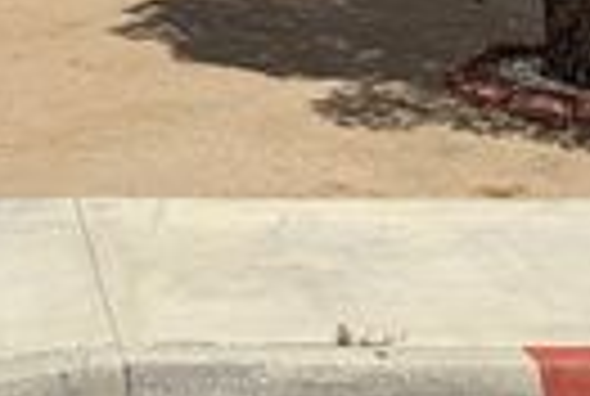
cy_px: -326
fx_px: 1692
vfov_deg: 12.2
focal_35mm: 103
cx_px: 23
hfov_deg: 19.3
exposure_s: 1/8850
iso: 50
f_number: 1.6
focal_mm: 5.96
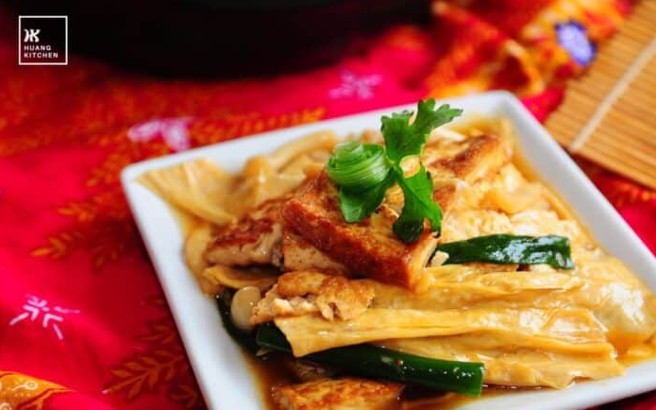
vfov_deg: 16.9
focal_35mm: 77
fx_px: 1376
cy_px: 218
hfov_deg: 26.8
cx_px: 328
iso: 500
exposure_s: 1/60
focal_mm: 50
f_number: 4.8
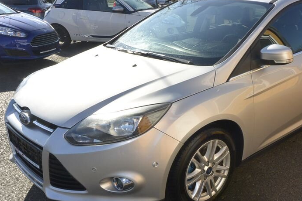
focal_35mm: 40
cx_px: 194
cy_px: 119
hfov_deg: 47.9
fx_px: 336
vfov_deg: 33.3
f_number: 10
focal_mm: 10
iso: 160
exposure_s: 1/250
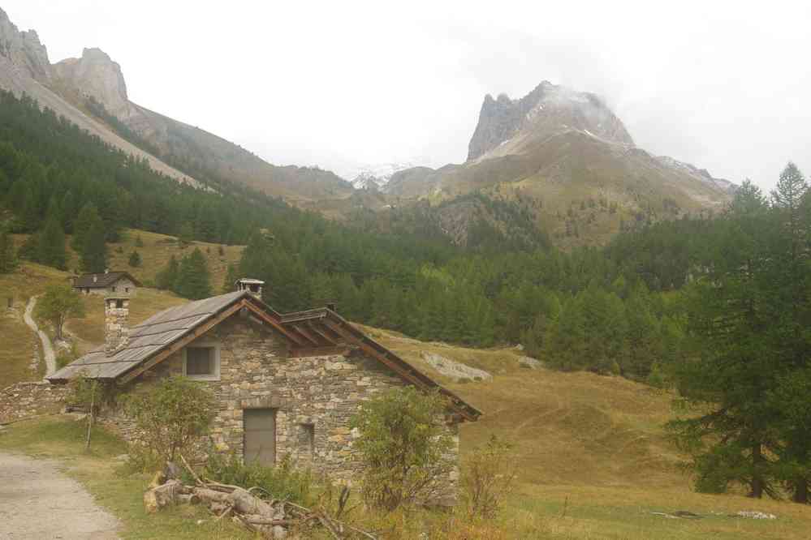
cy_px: 270
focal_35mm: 42
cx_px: 406
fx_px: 946
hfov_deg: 46.4
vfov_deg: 31.9
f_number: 11
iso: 200
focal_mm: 28
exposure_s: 1/80
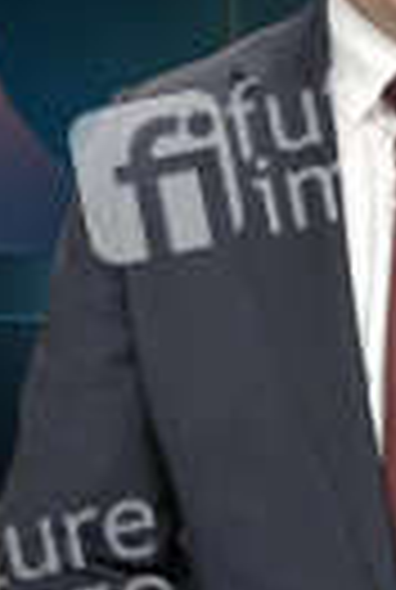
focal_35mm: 73
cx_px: 432
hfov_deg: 18.1
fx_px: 1198
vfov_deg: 27.5
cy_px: 383
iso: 2000
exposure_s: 1/200
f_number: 5.6
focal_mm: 24
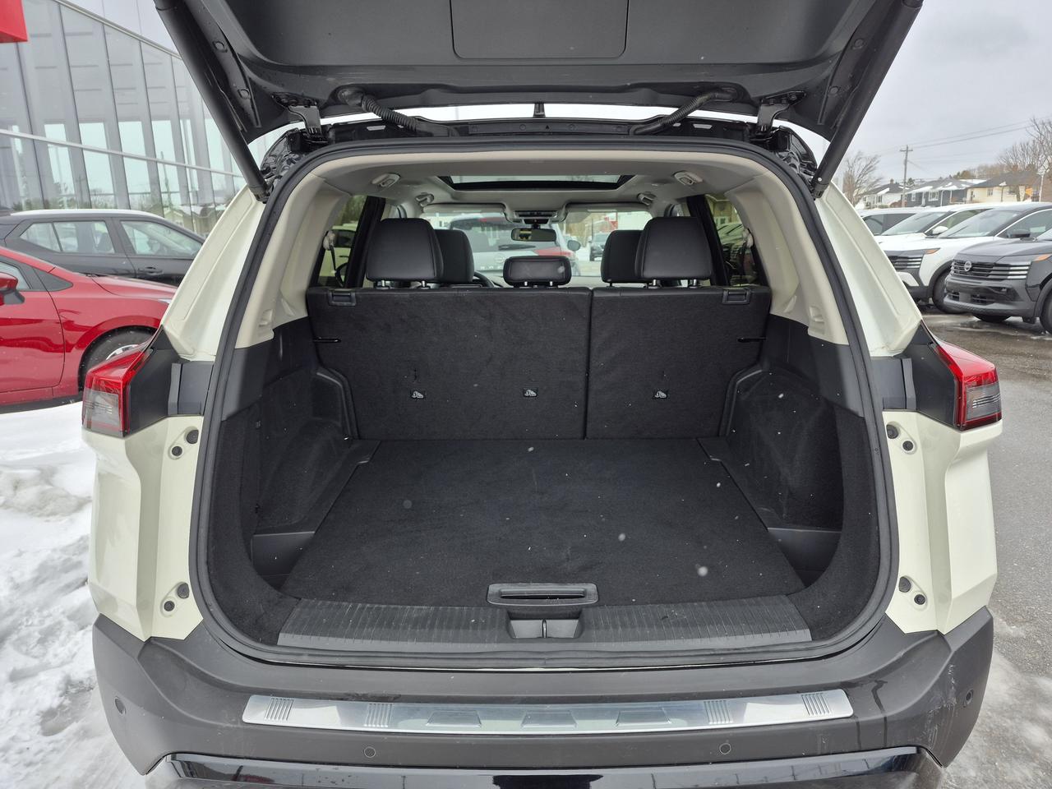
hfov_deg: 73.9
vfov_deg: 58.9
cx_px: 526
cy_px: 394
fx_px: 699
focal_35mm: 23
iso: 25
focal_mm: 5.4
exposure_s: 1/442
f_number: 1.8
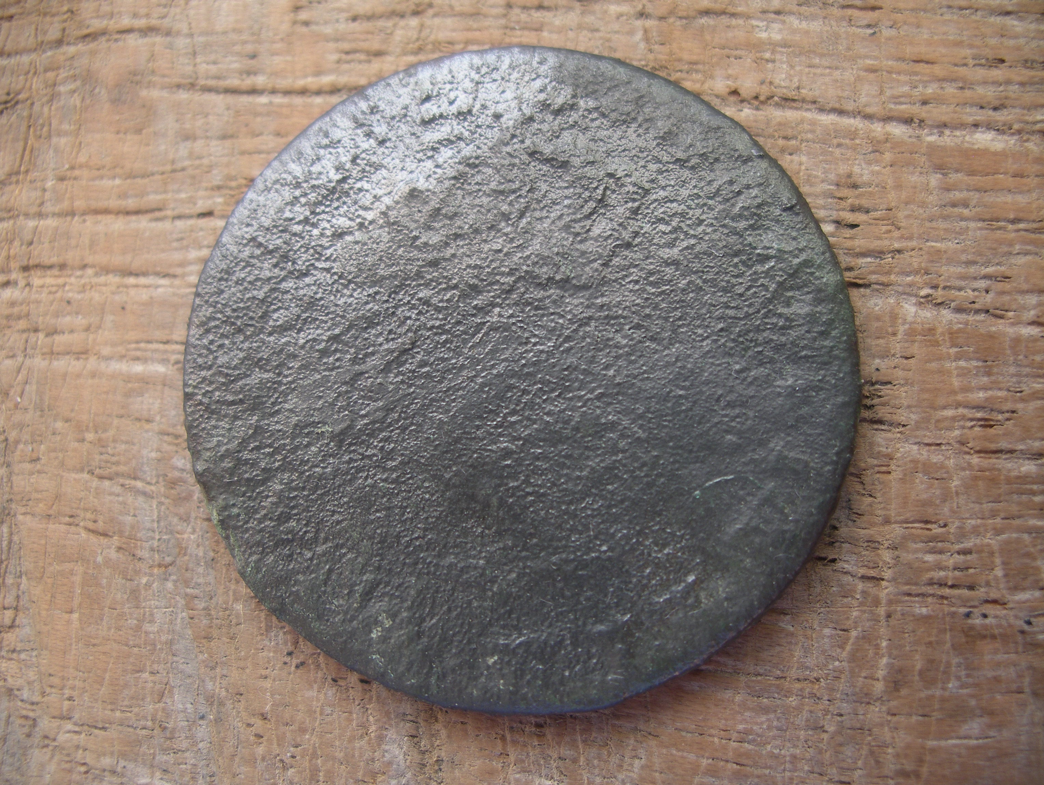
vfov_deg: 38.7
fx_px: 1117
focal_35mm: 37
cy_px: 392
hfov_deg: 50.1
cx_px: 522
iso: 80
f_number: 2.8
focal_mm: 7.8
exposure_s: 1/60
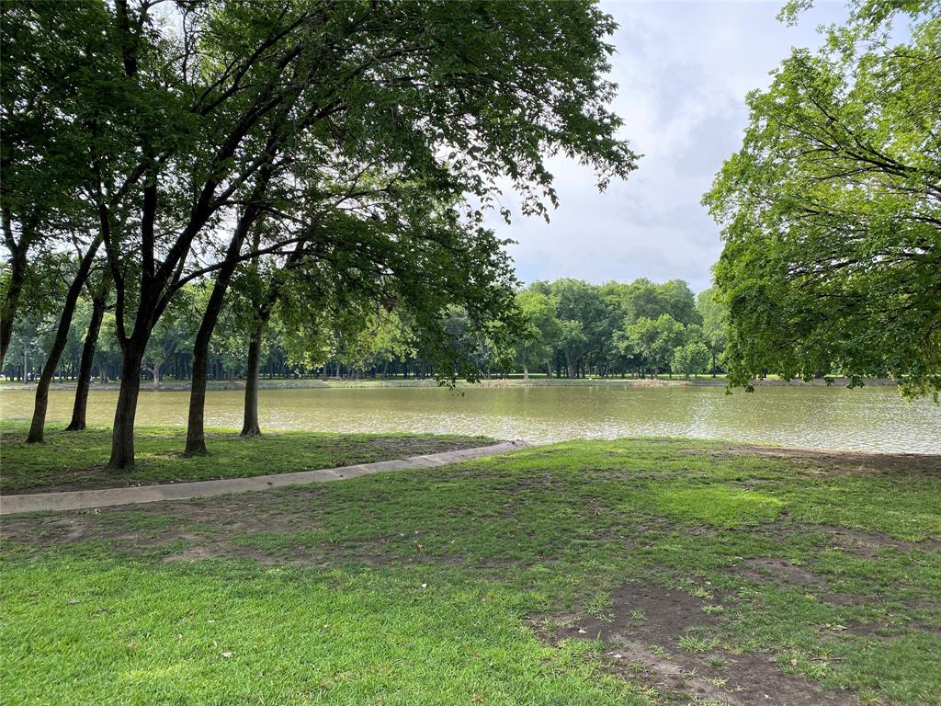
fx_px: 707
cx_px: 470
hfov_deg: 67.3
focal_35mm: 26
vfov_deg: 53.1
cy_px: 353
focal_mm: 4.25
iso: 32
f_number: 1.8
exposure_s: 1/552
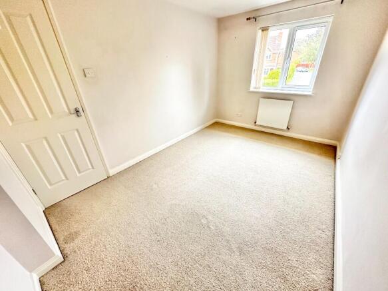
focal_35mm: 14
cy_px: 146
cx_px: 194
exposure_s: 1/60
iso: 500
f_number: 2.2
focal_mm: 2.22
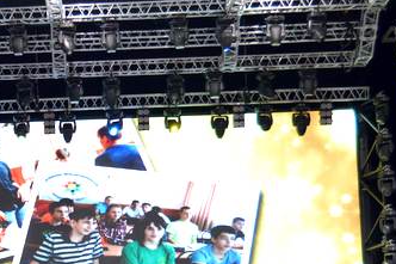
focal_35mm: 94
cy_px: 231
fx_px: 1033
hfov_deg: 20.9
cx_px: -8
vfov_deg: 14.4
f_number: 5
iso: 900
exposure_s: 1/30
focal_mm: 26
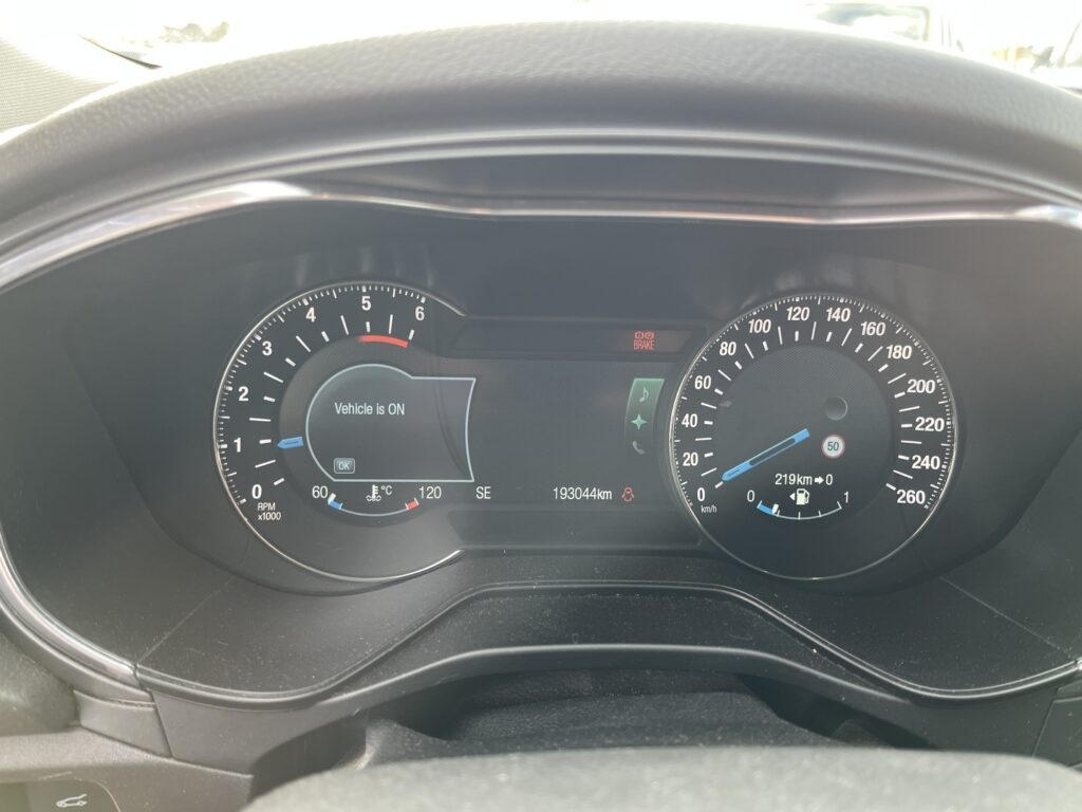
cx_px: 541
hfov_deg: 67.3
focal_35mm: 26
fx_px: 813
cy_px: 406
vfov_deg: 53.1
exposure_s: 1/121
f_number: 1.6
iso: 64
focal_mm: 5.1
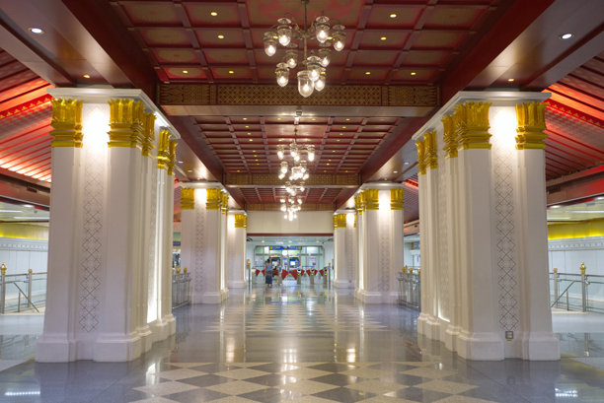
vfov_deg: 40.0
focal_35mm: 33
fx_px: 554
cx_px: 302
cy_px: 202
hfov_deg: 57.2
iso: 3200
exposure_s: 1/60
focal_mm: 33
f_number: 7.1
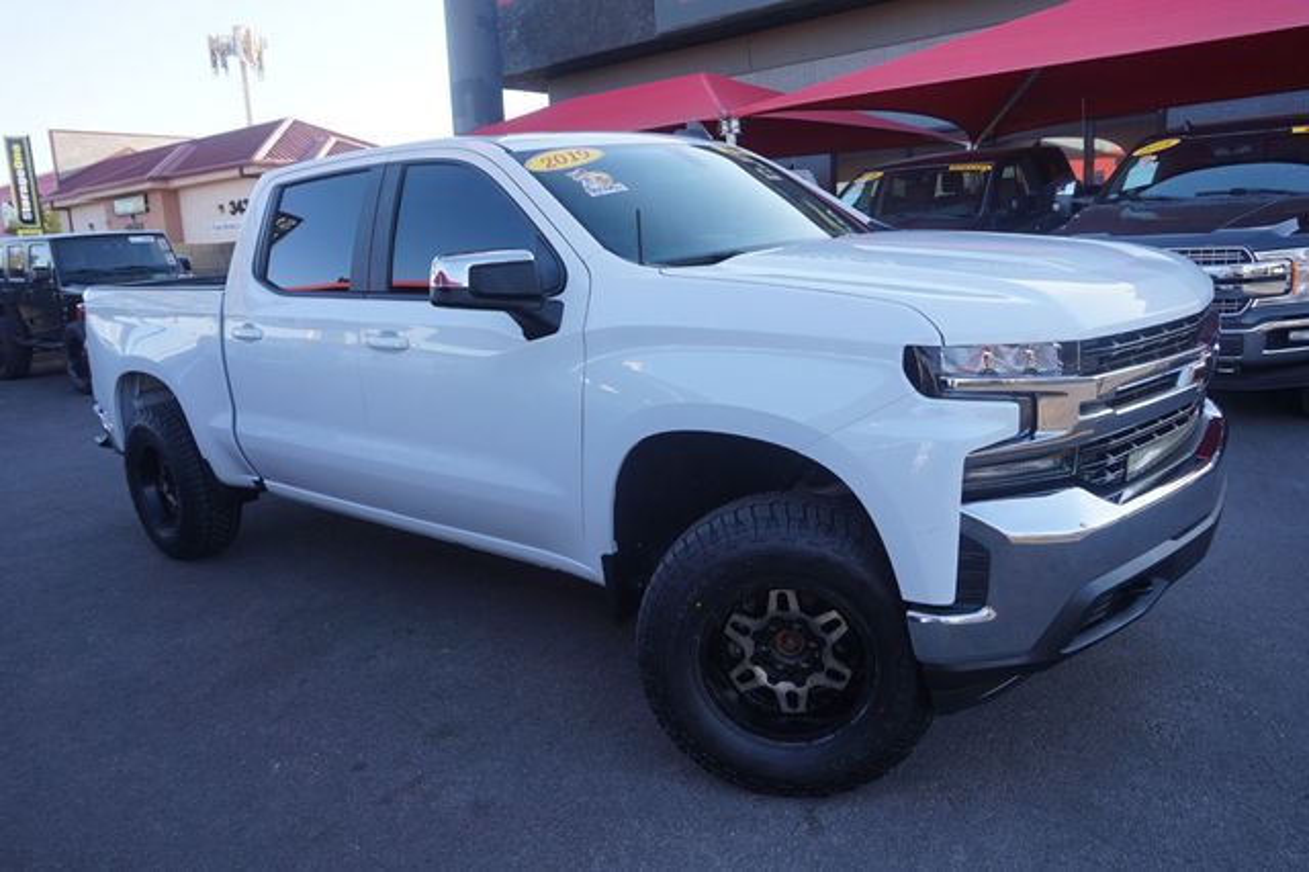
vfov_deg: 45.6
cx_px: 654
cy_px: 436
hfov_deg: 64.6
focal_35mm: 28
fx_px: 1036
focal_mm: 19
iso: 100
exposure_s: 1/80
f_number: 5.6
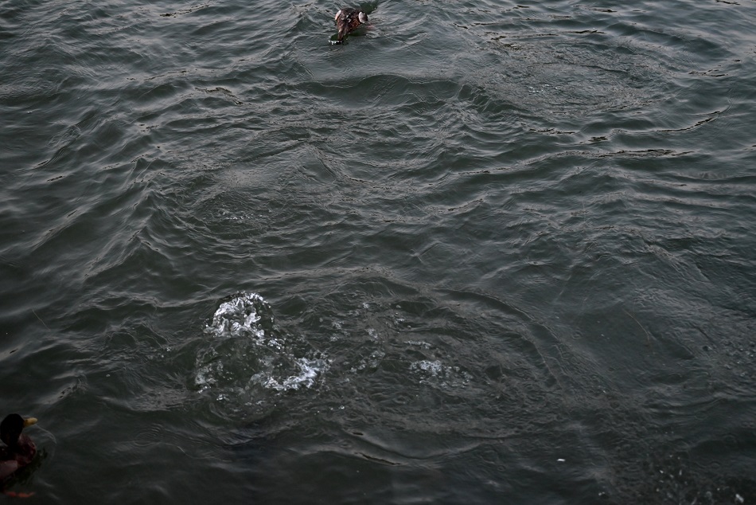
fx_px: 1470
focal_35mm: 70
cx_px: 378
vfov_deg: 19.5
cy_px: 252
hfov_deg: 28.8
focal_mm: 70
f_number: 4.5
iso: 3200
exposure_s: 1/200
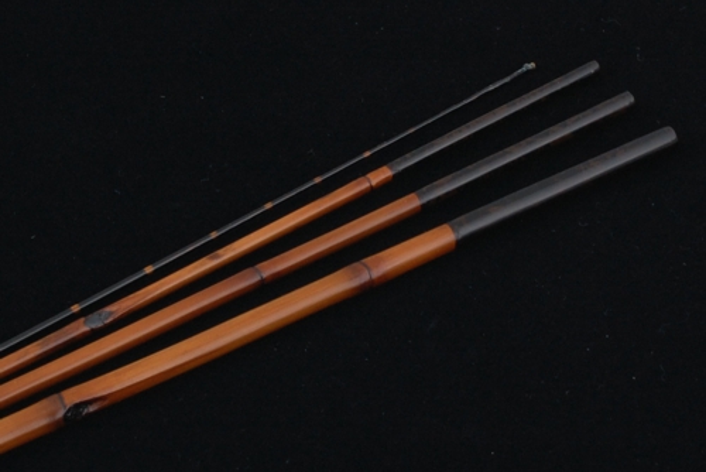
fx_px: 1177
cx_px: 353
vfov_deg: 22.7
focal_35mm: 60
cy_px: 236
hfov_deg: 33.4
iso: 200
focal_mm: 40
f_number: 14
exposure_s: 1/60
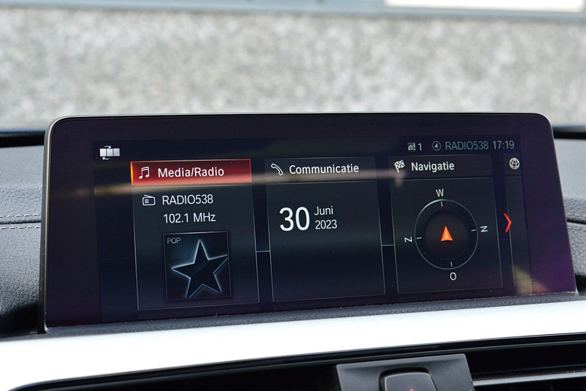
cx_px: 293
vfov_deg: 21.6
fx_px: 1025
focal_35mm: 63
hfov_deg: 31.9
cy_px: 196
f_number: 8
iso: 720
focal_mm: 42
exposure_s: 1/60
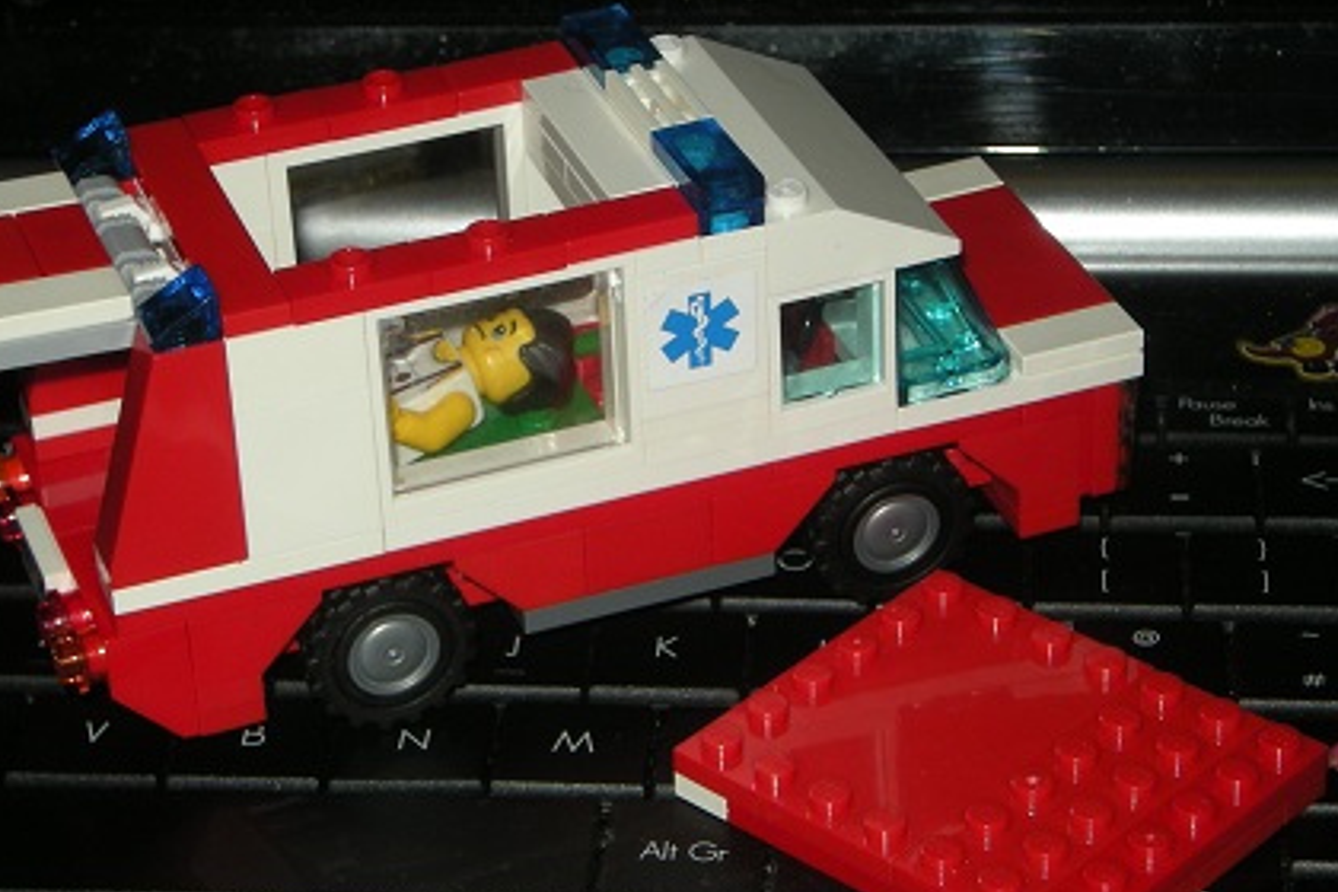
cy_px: 452
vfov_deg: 11.8
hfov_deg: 17.6
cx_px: 577
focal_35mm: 116
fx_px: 4311
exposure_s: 1/120
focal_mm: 13
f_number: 4.8
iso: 64
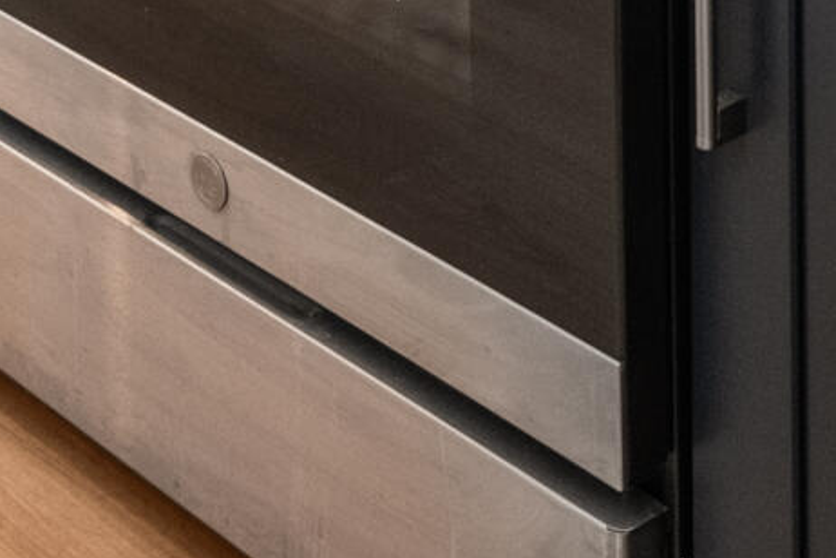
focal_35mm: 104
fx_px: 2415
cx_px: 80
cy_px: -1103
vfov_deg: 10.0
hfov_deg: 19.3
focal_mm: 10.8
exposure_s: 1/5
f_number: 8
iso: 500
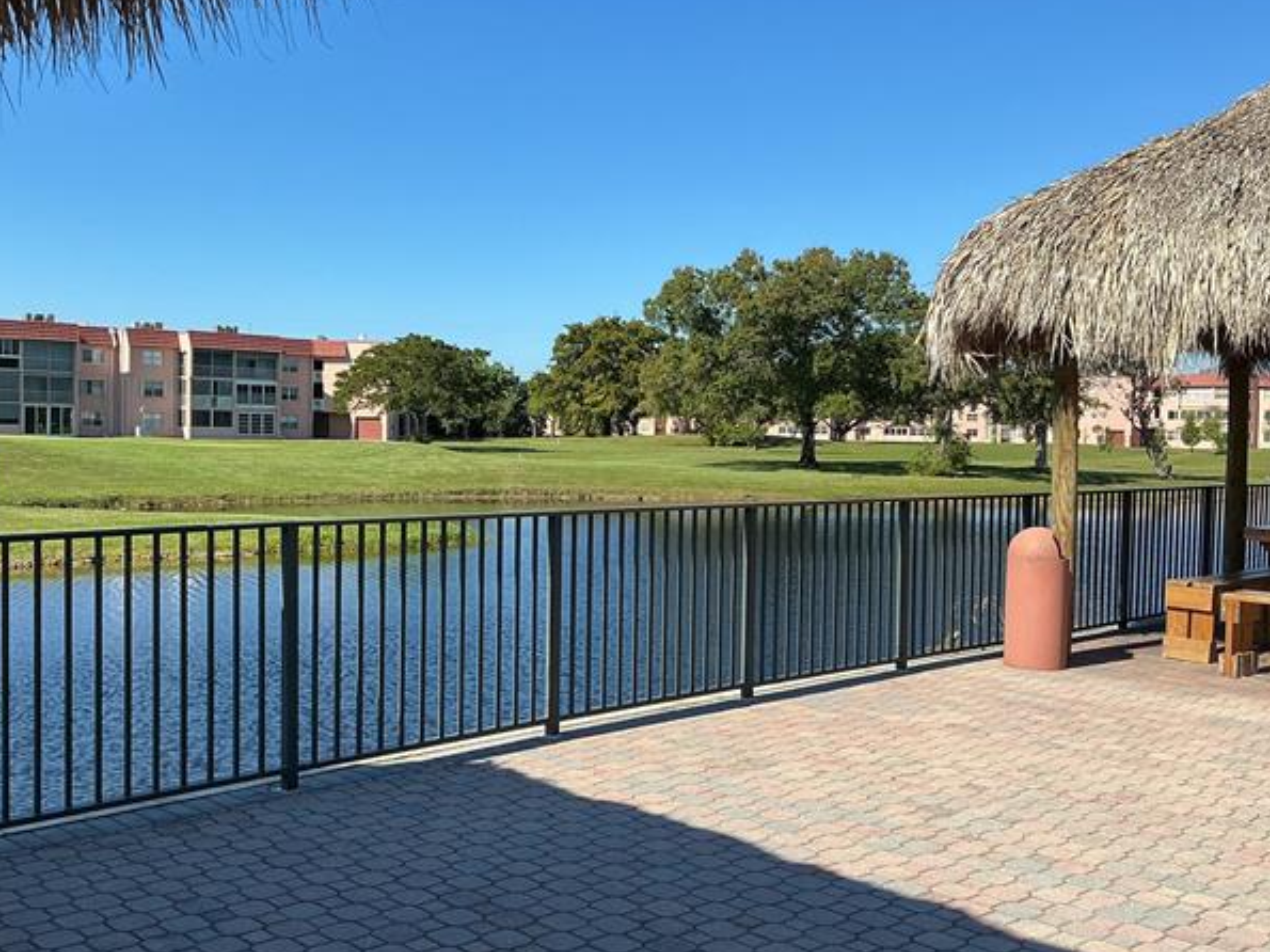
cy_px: 478
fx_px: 1431
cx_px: 525
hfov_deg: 47.7
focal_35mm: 39
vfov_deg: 36.8
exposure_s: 1/1675
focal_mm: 3
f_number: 1.8
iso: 25
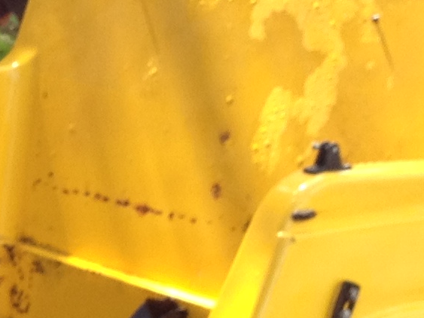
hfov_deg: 9.2
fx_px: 2486
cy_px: 258
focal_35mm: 203
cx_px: -376
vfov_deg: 7.3
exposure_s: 1/121
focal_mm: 4.28
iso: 64
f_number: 2.4
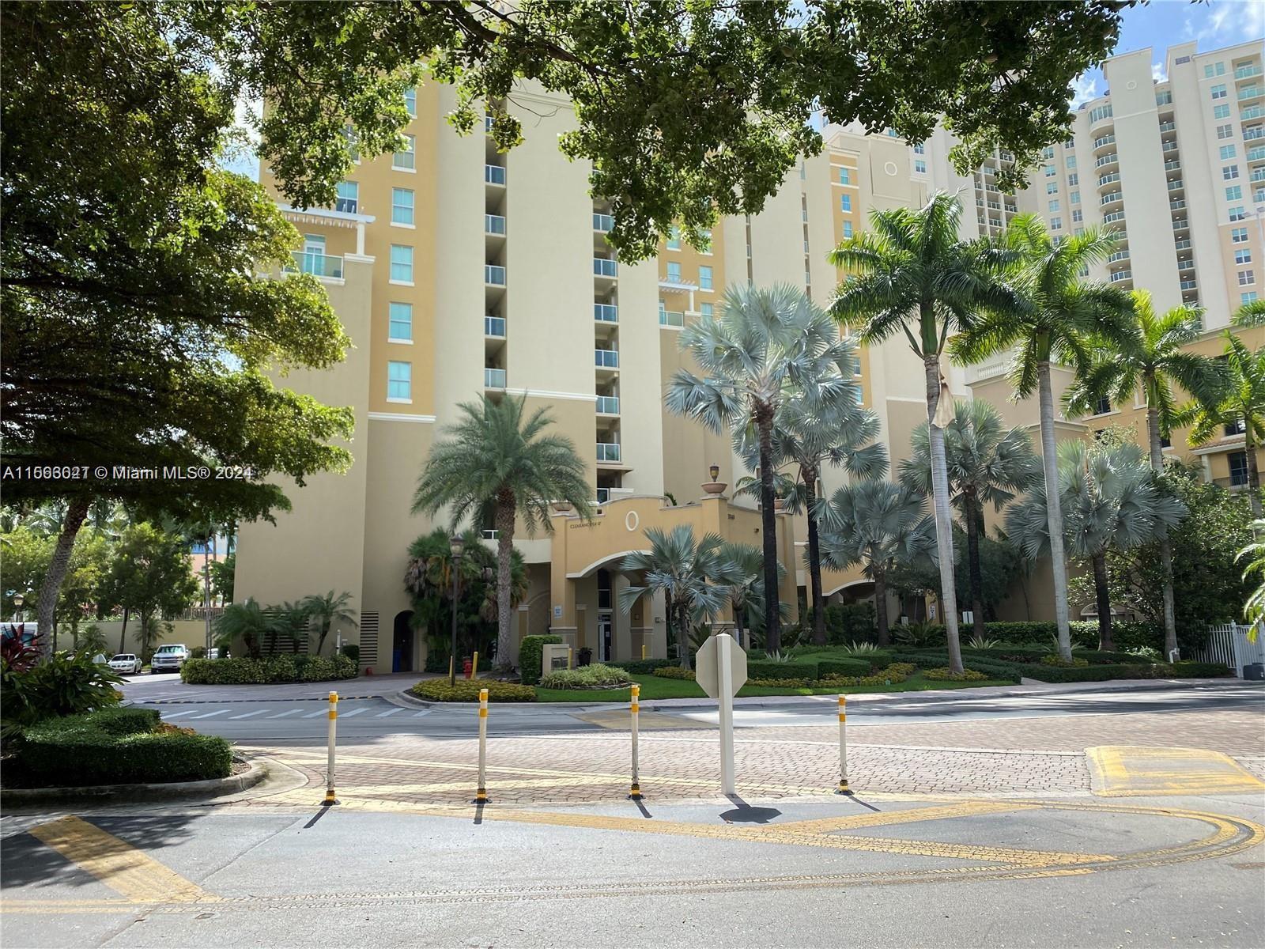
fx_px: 950
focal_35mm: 26
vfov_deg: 53.1
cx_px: 632
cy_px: 474
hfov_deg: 67.3
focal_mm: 4.25
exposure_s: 1/1996
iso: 32
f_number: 1.8
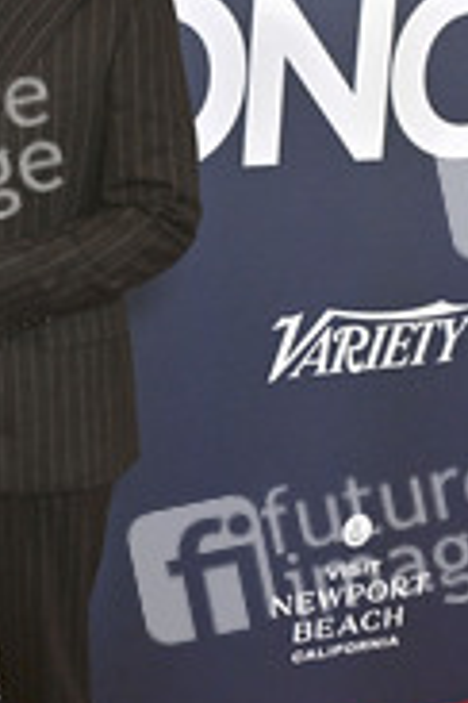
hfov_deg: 16.1
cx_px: -23
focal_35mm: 83
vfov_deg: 24.5
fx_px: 1618
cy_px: 361
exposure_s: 1/320
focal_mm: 38
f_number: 6.3
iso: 2500
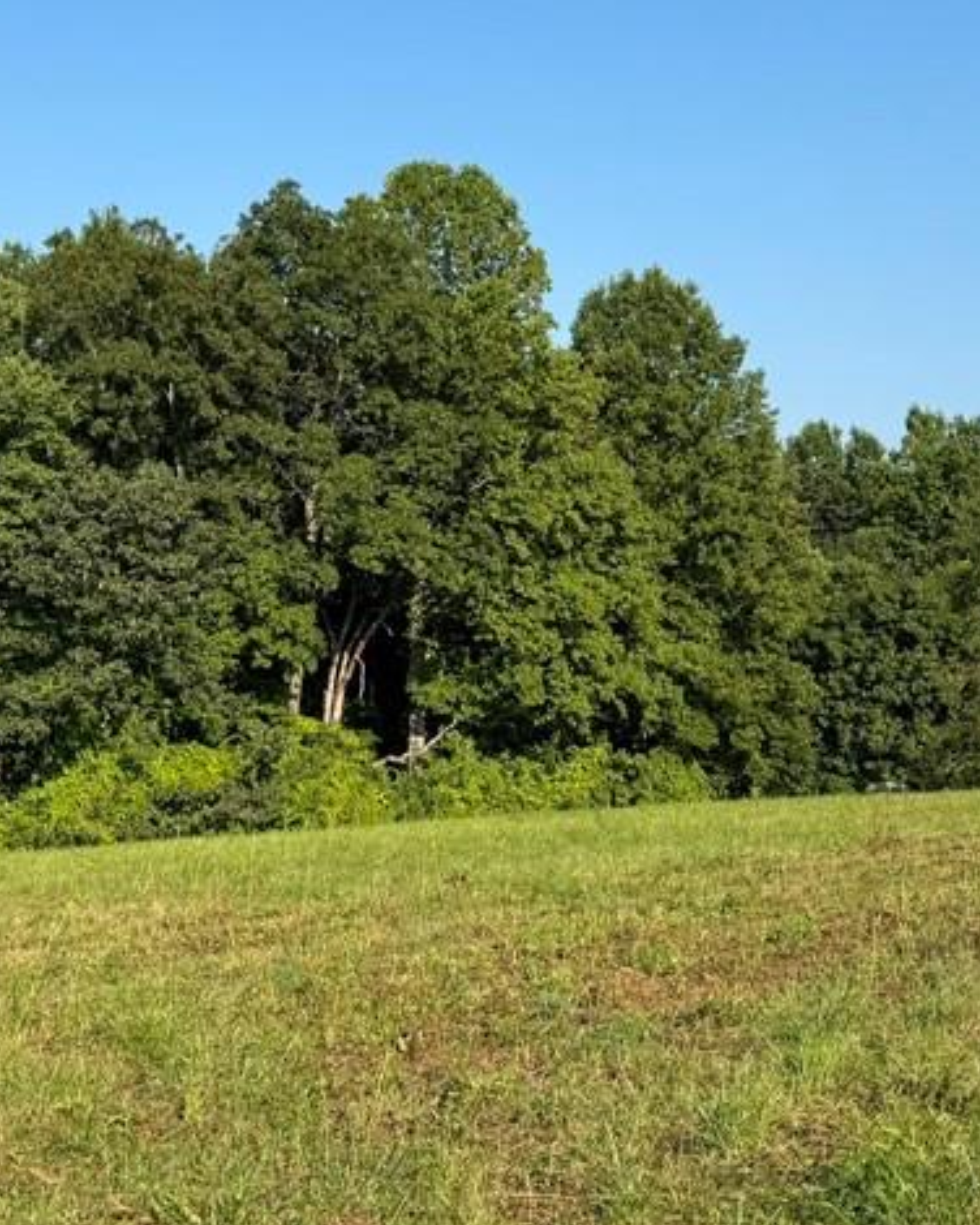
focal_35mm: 51
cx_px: 386
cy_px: 498
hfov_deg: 29.6
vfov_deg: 36.5
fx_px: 1849
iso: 80
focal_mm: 6.76
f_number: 1.78
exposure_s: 1/3247
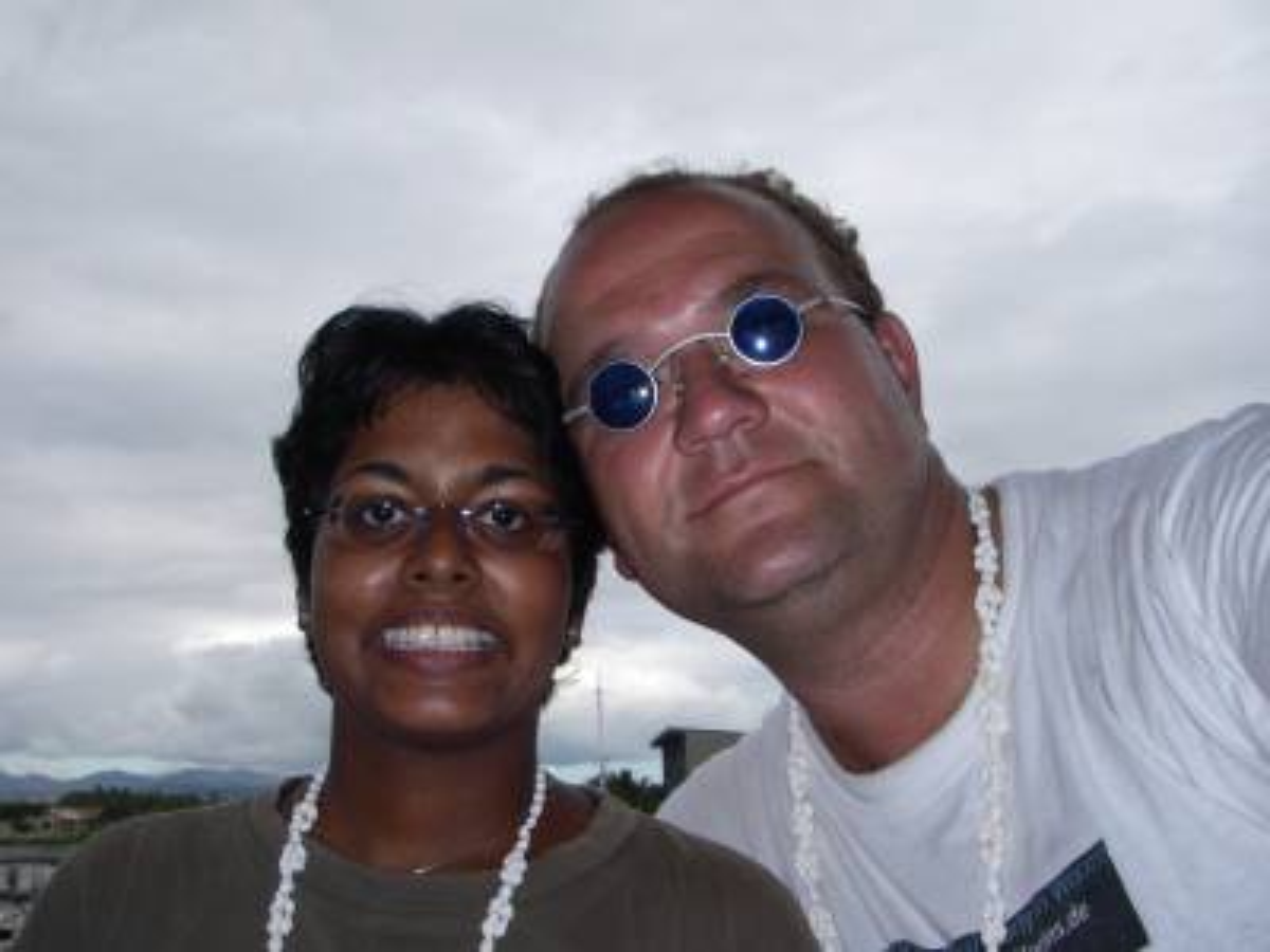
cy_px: 476
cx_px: 635
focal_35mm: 38
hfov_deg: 49.0
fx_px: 1394
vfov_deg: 37.7
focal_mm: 6.3
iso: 80
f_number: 6.6
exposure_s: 1/200
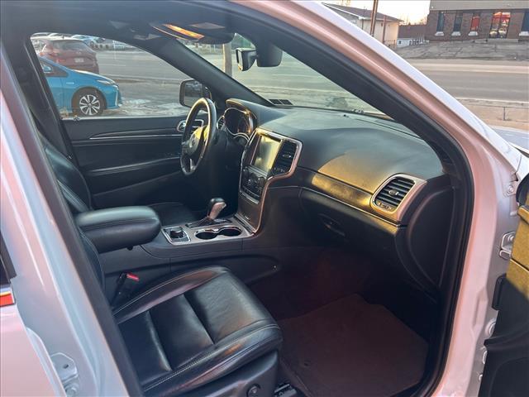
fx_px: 397
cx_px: 264
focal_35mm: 26
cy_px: 198
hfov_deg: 67.3
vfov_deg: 53.1
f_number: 1.5
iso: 100
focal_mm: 5.7
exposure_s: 1/121
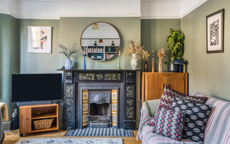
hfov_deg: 54.0
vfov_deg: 35.3
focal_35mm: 36
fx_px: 226
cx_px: 116
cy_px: 68
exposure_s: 1/5
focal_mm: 35
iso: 640
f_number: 10
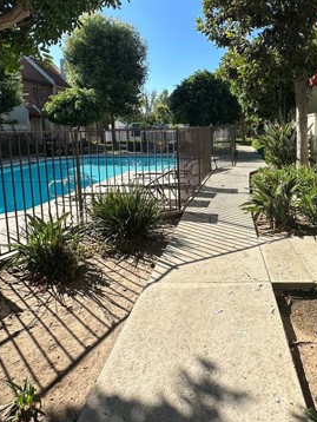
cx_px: 227
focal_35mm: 25
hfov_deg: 53.1
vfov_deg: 68.3
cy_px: 159
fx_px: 305
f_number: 2.2
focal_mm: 2.22
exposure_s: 1/1416
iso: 50
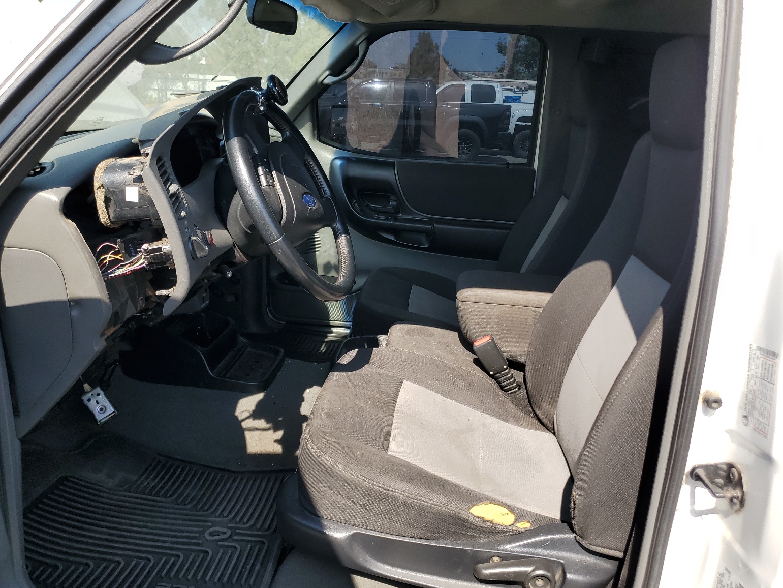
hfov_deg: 65.3
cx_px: 383
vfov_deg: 51.4
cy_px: 292
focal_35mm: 27
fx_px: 611
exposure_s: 1/1111
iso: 50
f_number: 1.5
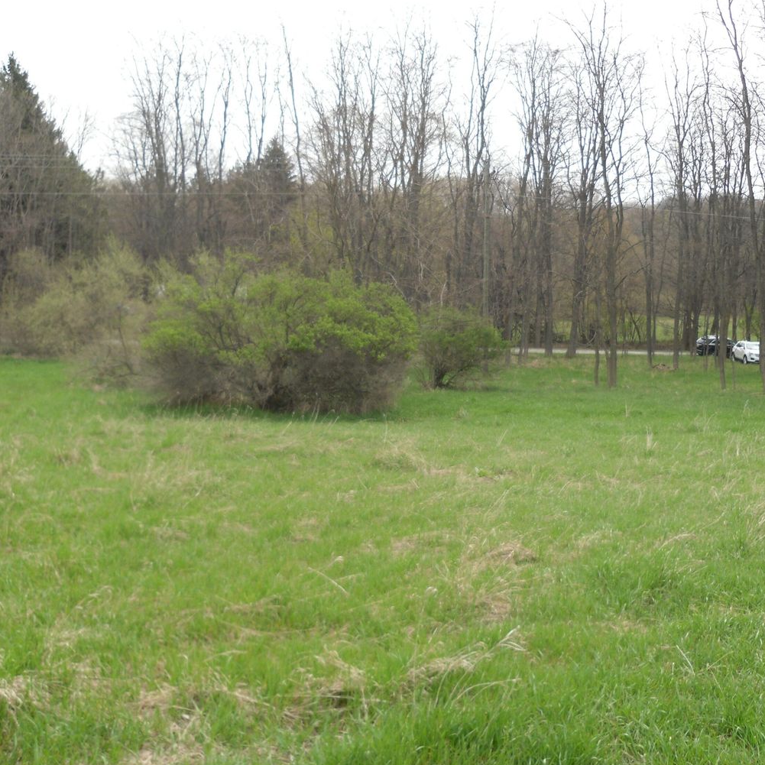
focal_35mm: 41
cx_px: 410
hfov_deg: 40.9
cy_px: 381
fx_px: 1025
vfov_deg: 40.9
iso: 80
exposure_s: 1/98
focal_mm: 6
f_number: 8.1
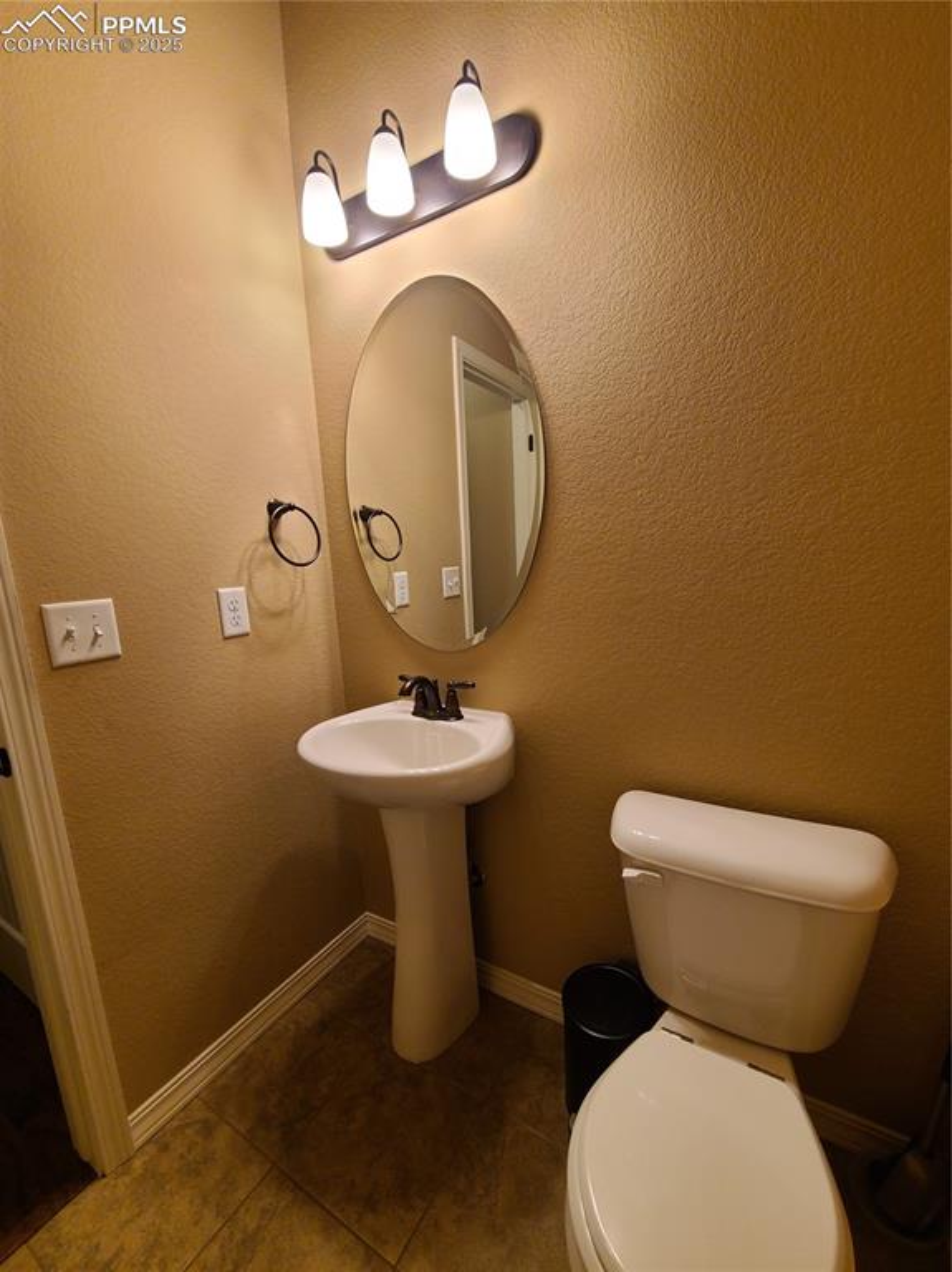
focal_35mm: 13
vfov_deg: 106.2
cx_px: 476
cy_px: 636
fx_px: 477
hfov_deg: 89.9
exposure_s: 1/60
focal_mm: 2.2
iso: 160
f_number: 2.2
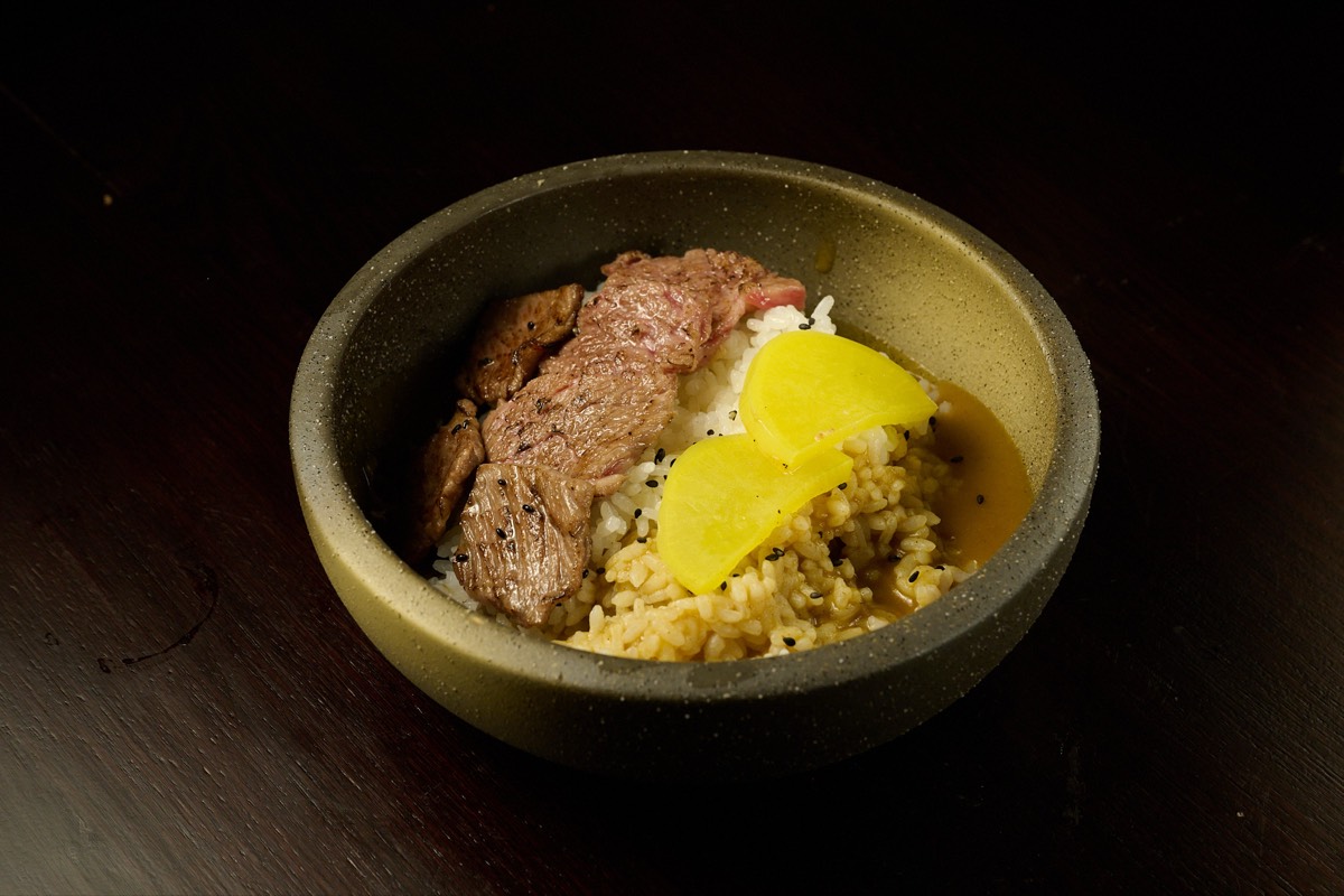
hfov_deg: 28.8
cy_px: 448
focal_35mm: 70
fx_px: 2613
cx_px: 672
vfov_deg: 19.5
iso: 1600
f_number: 10
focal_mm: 70
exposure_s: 1/80
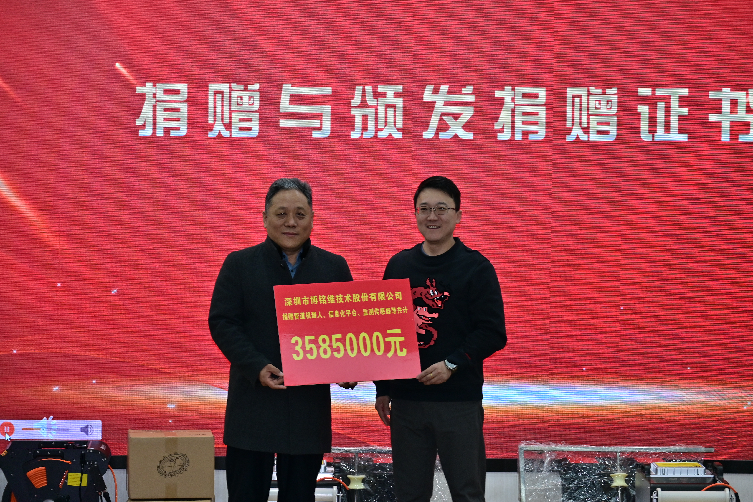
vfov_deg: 11.7
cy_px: 251
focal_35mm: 117
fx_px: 2447
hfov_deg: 17.5
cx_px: 376
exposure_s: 1/125
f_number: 4.8
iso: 400
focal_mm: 78
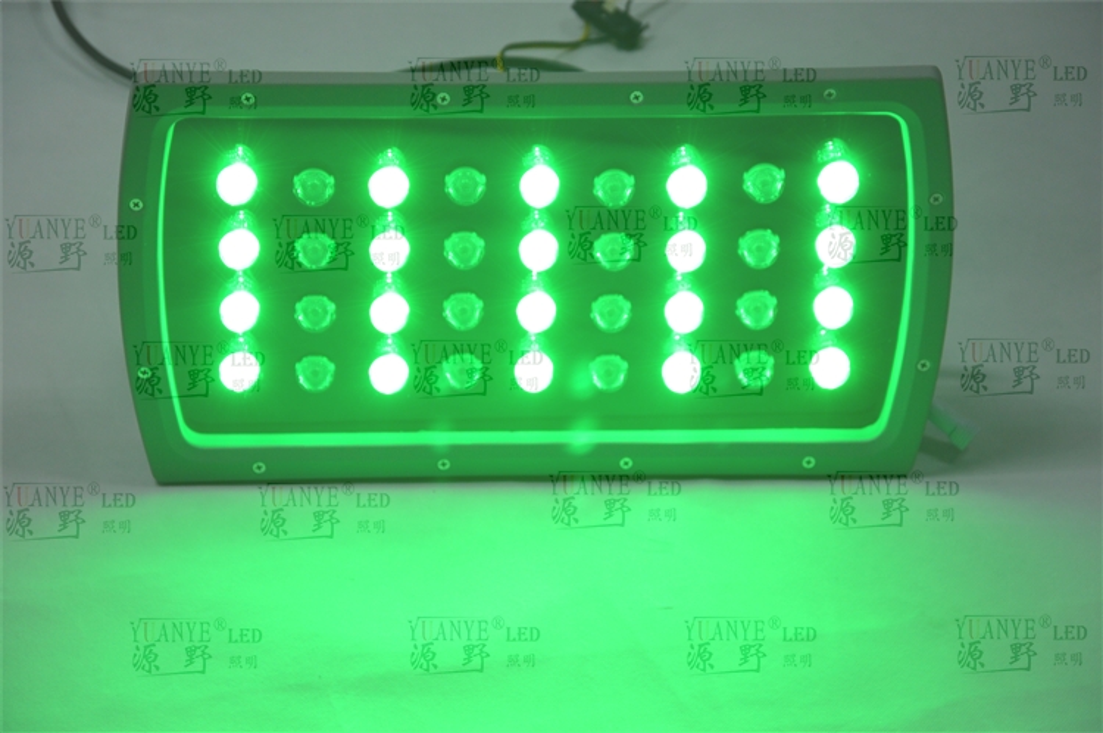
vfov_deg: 10.7
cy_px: 366
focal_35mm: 128
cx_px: 552
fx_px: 3901
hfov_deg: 16.1
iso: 400
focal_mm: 85
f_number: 5.6
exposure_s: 1/40
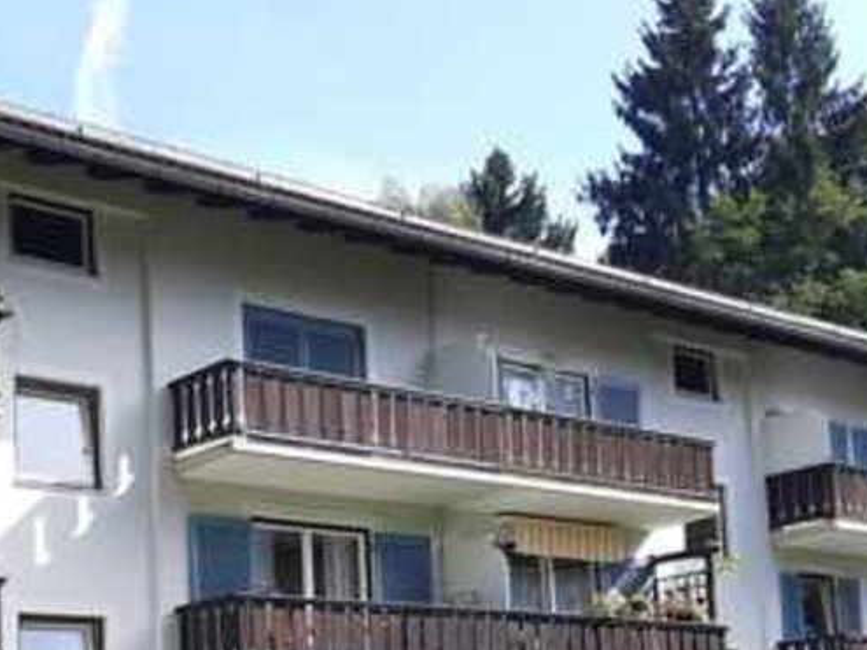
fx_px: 1578
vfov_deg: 22.6
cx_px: 345
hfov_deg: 30.6
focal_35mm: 63
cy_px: 604
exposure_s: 1/613
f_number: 1.7
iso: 40
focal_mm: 3.93
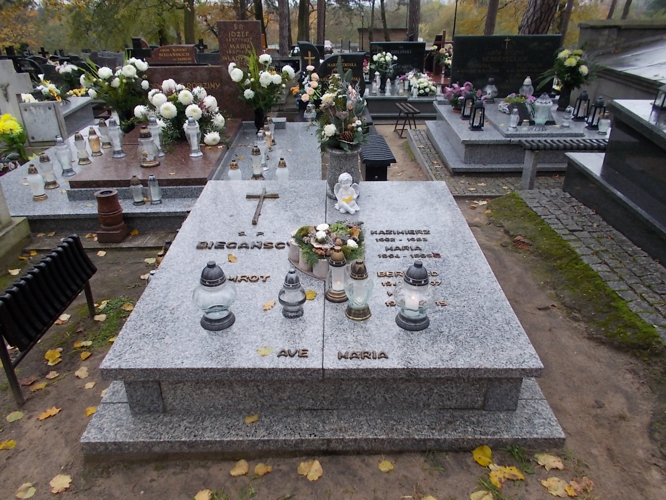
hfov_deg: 67.3
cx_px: 333
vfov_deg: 53.1
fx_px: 500
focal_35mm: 26
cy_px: 250
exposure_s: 1/100
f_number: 3.2
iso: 80
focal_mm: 4.6
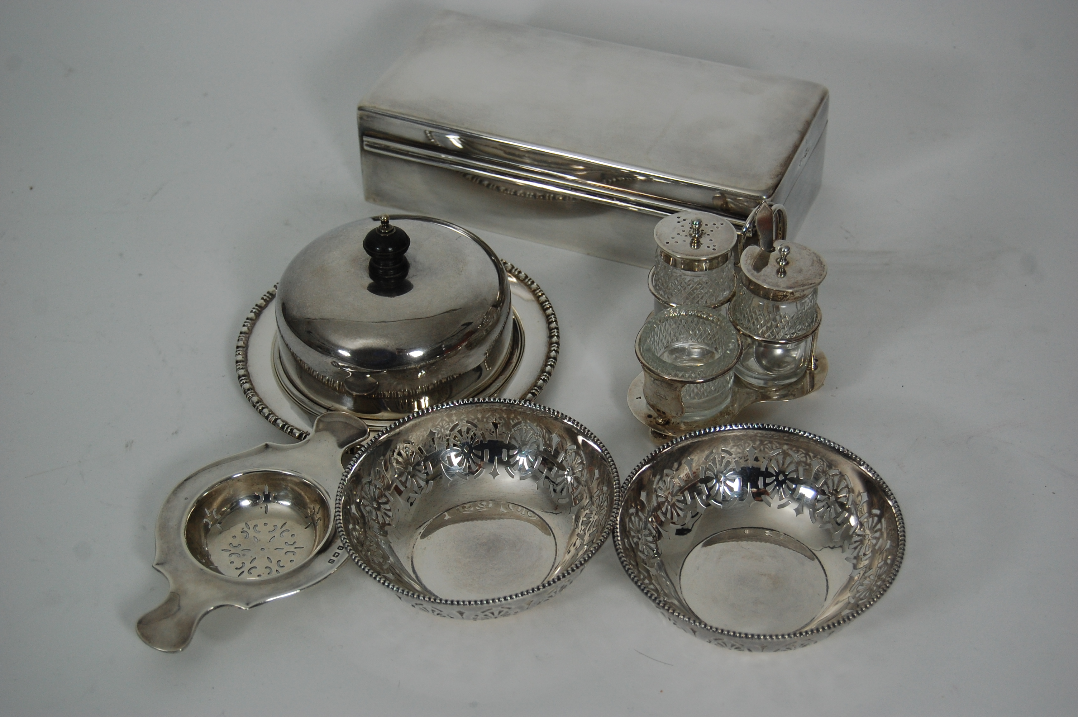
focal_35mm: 60
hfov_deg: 33.4
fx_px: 1795
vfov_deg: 22.6
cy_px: 358
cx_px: 539
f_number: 5
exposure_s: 1/100
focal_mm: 40
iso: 400
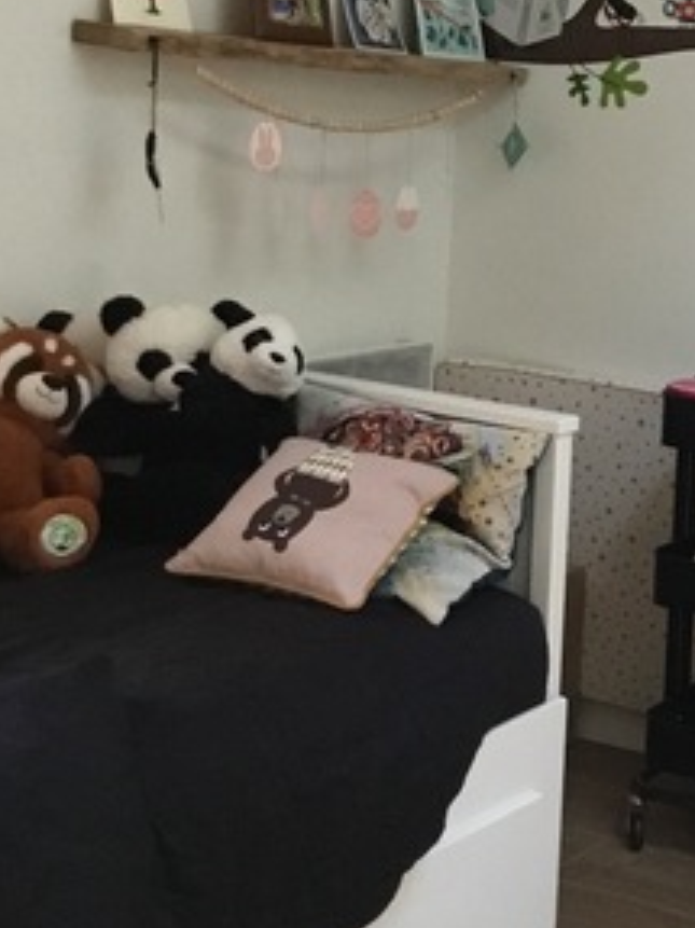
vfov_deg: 23.5
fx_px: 2224
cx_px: 870
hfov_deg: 16.9
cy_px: 343
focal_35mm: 83
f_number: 2.4
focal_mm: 3.3
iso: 200
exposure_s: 1/20
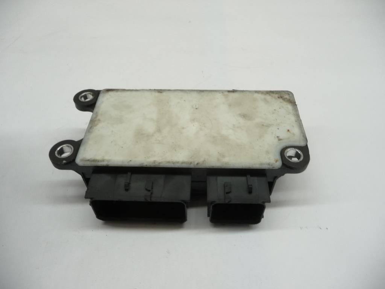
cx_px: 192
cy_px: 144
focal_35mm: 28
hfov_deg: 63.4
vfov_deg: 49.7
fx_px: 311
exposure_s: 1/30
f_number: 3.3
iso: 160
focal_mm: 4.7
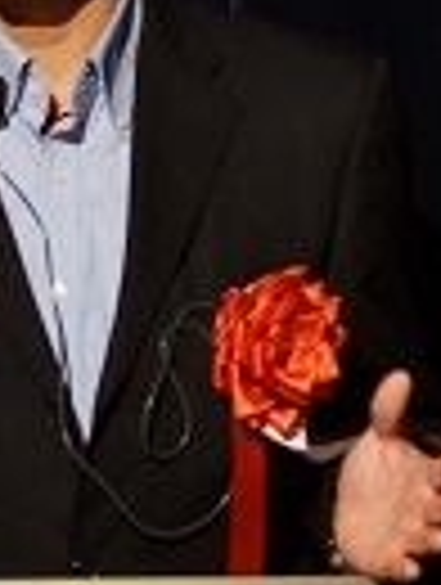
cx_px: -158
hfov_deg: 1.3
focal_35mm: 1127
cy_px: -7
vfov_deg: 1.8
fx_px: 19081
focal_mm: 200
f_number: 5.6
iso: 1600
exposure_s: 1/40
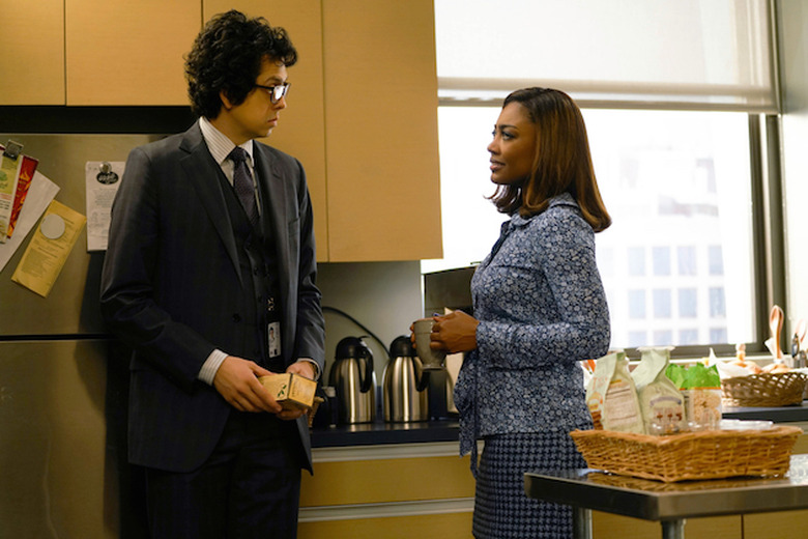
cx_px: 404
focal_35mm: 74
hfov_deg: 27.3
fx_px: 1661
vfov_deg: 18.4
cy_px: 270
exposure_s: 1/50
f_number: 2.8
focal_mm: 74
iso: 640
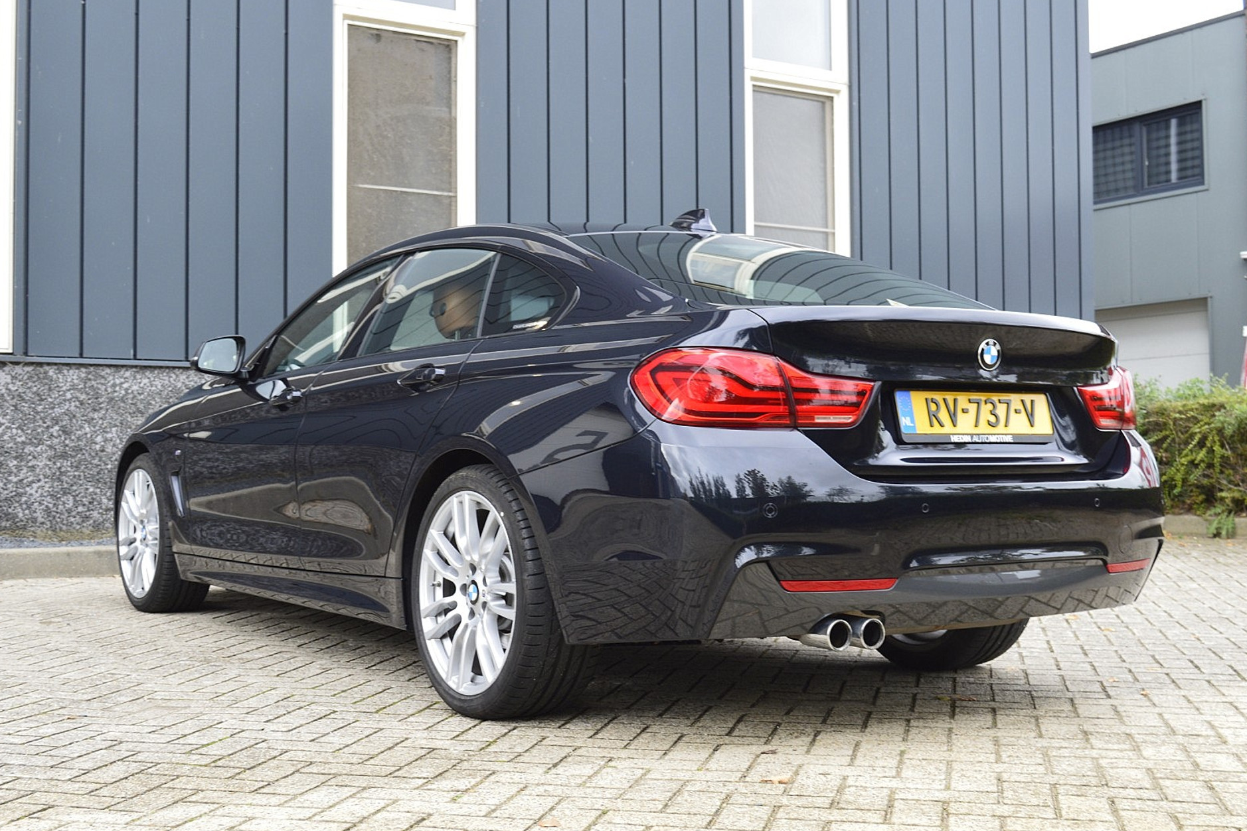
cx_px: 617
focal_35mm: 46
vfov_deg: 29.2
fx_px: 1593
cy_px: 420
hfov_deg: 42.7
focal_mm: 30
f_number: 8
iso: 400
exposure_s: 1/60
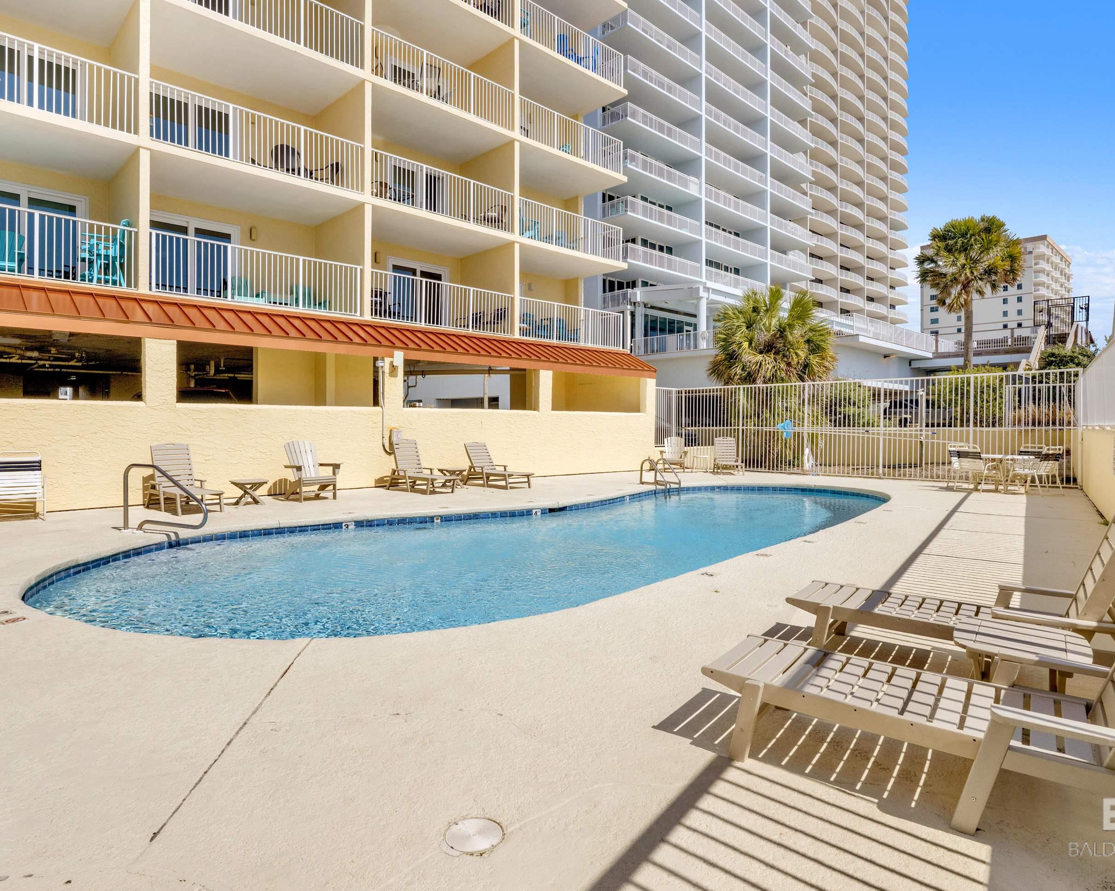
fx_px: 647
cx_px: 544
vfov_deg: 69.2
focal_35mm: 20
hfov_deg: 81.5
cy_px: 425
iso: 400
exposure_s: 1/1600
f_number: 11
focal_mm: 16.5
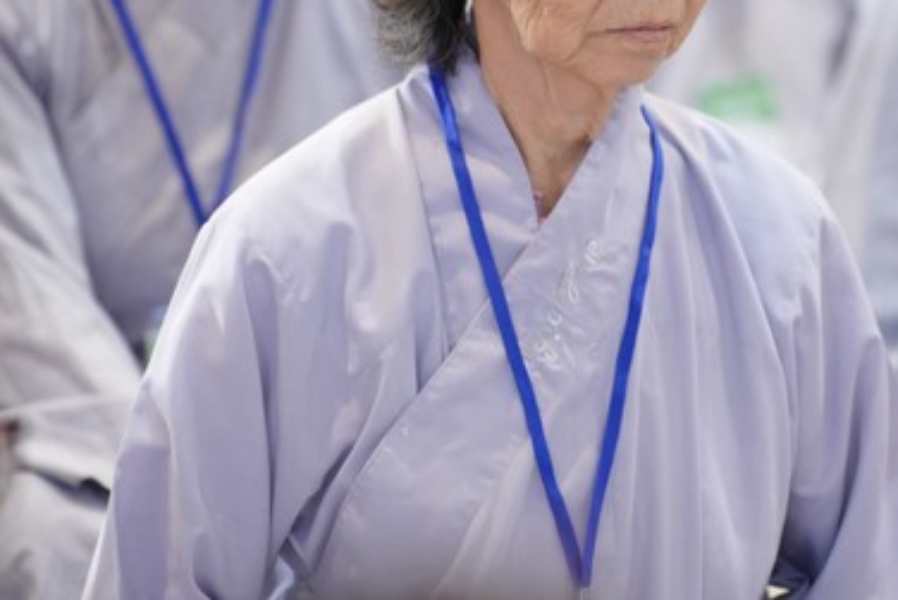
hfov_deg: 7.9
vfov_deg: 5.3
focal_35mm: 259
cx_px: 576
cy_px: 92
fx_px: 6463
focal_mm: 150
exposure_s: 1/100
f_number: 2.8
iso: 2000
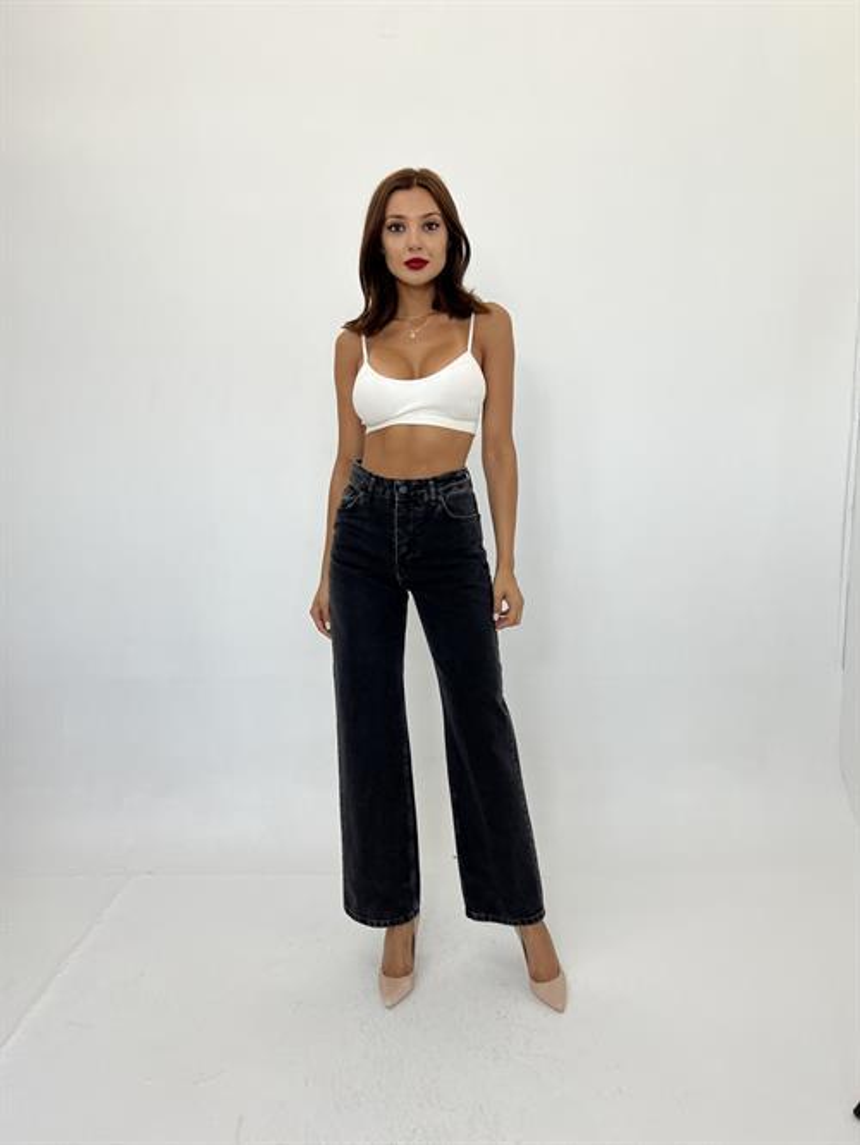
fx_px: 861
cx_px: 430
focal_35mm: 26
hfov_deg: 53.1
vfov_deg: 67.3
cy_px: 572
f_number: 1.5
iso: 40
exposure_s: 1/211
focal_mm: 5.7
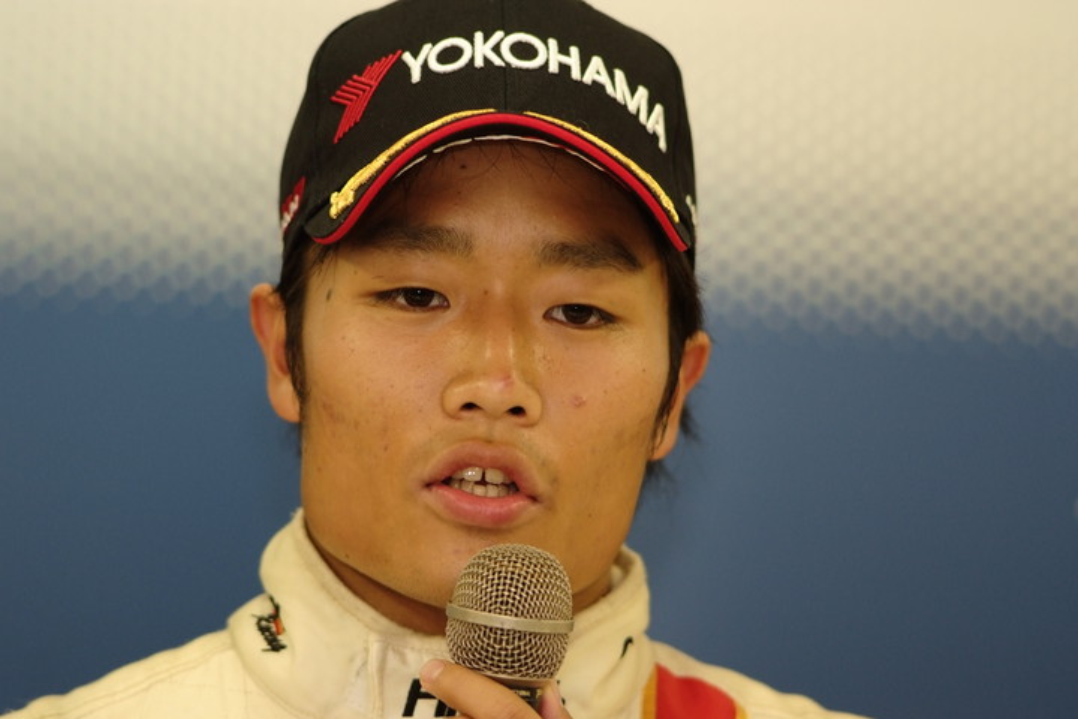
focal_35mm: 270
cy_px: 360
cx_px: 539
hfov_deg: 7.6
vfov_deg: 5.1
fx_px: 8084
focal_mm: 180
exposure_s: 1/125
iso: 800
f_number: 2.8
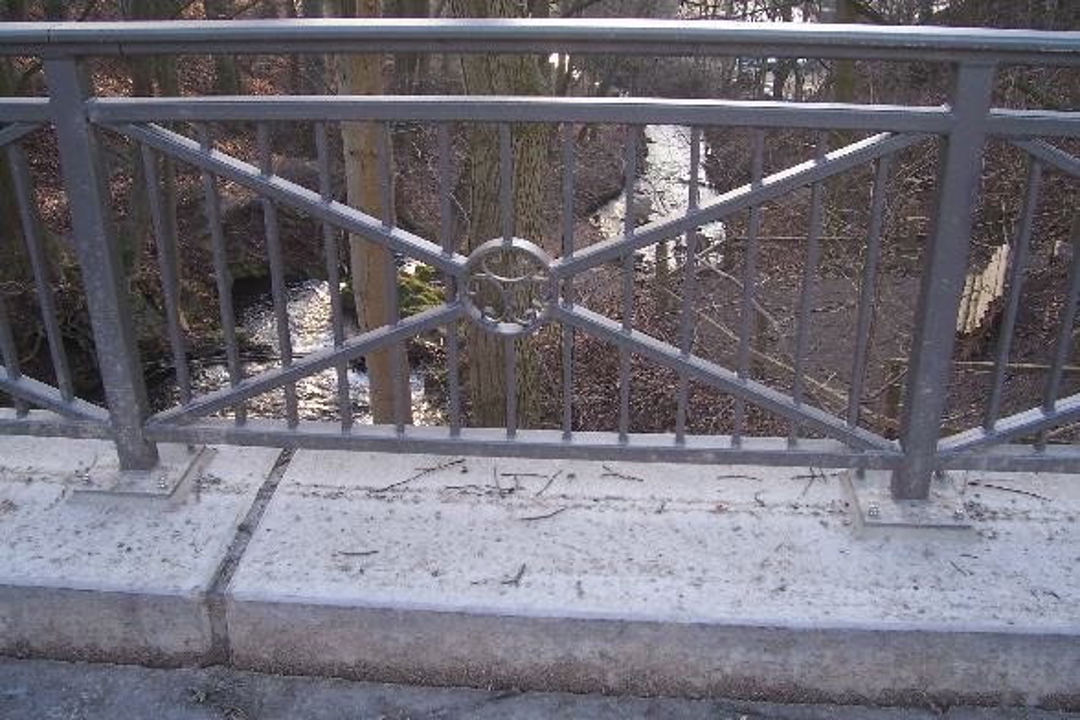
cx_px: 540
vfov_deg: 38.9
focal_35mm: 34
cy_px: 360
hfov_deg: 55.8
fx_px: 1020
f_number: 2.7
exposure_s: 1/125
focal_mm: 5.6
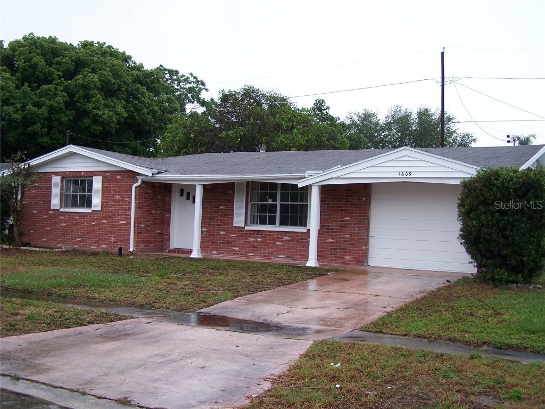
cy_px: 204
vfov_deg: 36.0
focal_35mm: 40
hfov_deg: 46.8
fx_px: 630
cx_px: 272
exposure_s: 1/160
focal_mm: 6.7
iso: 80
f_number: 2.8
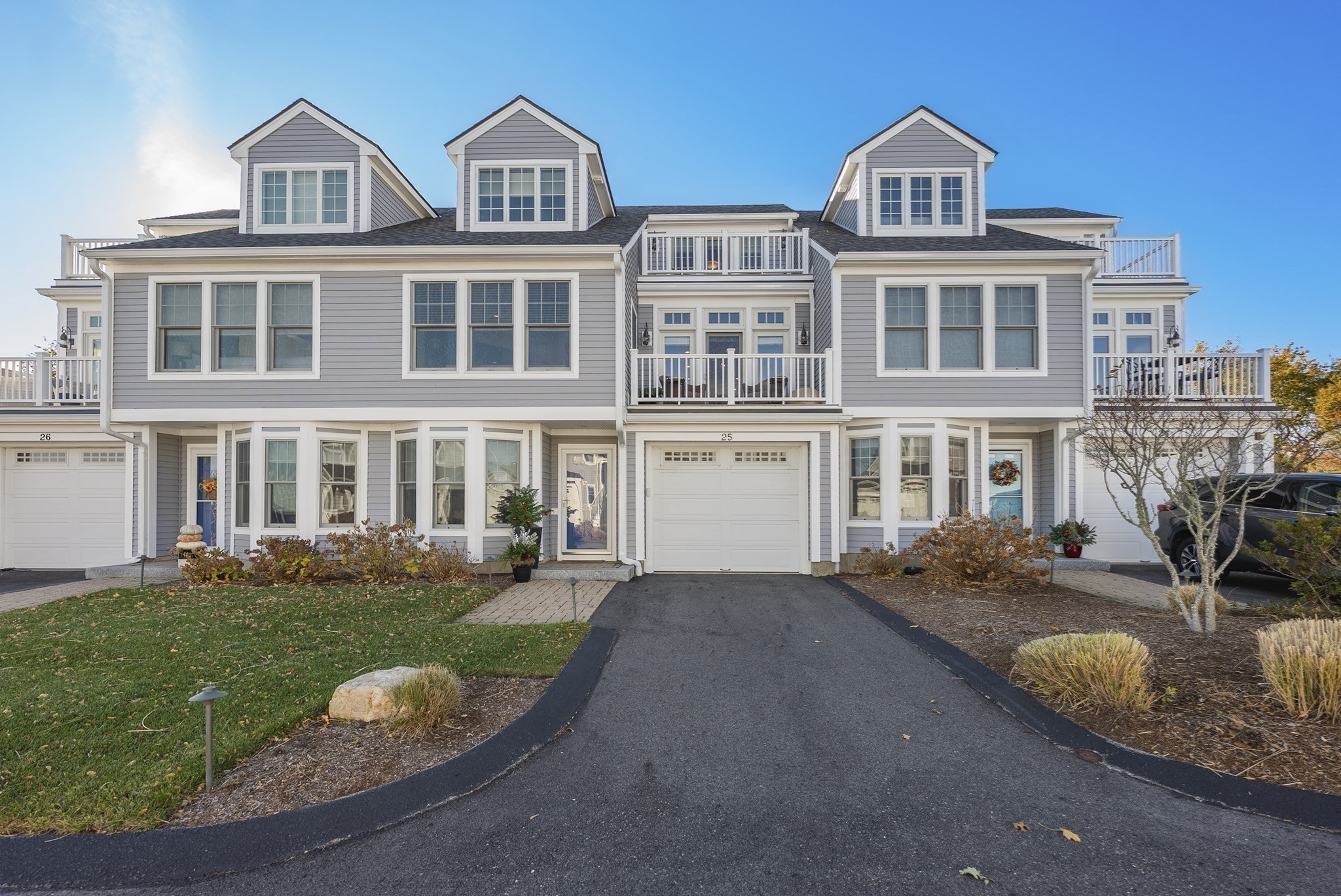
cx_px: 670
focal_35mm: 14
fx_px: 522
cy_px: 448
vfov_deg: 81.3
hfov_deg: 104.2
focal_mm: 14
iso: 160
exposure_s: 1/250
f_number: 4.5
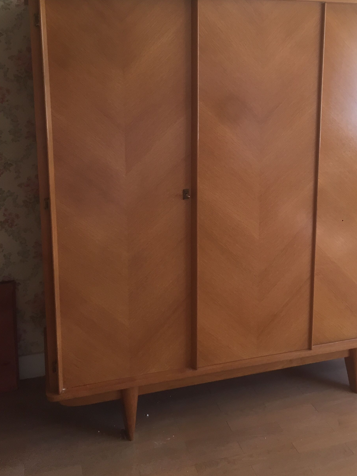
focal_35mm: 39
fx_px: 536
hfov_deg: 36.6
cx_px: 225
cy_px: 177
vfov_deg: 47.4
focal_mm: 4.15
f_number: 2.2
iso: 40
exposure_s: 1/33
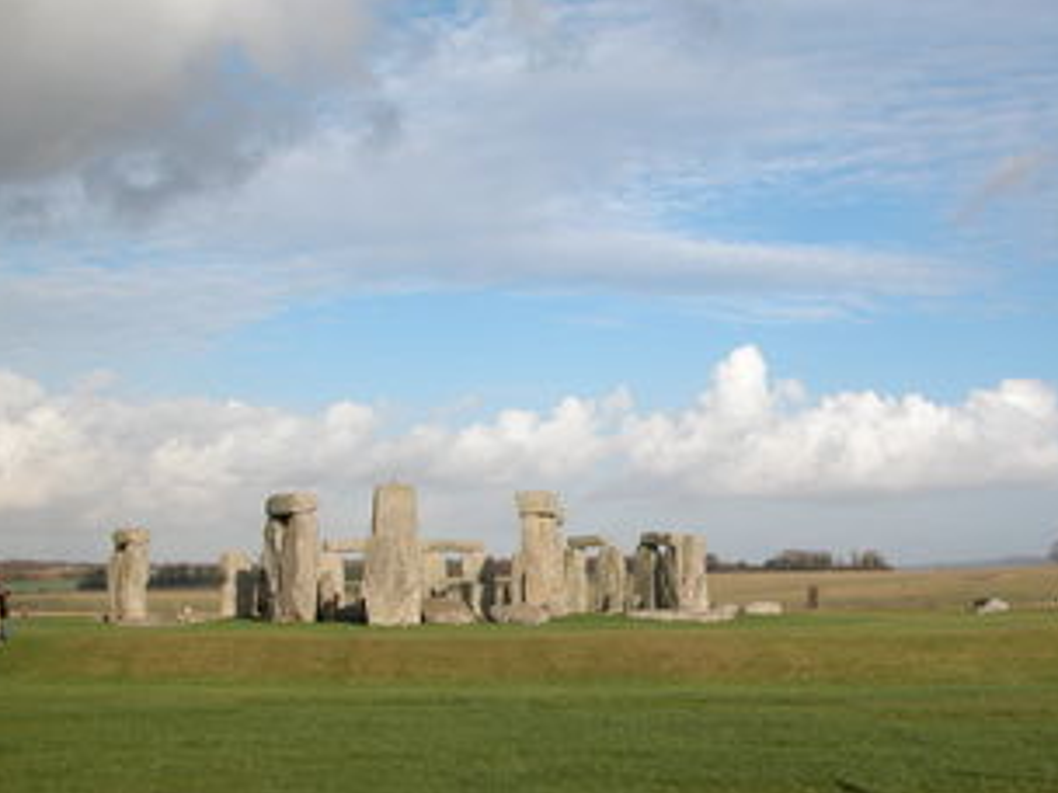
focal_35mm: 46
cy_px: 456
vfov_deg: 31.5
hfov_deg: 40.9
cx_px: 679
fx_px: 1406
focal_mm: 9.2
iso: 100
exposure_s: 1/381
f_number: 6.3
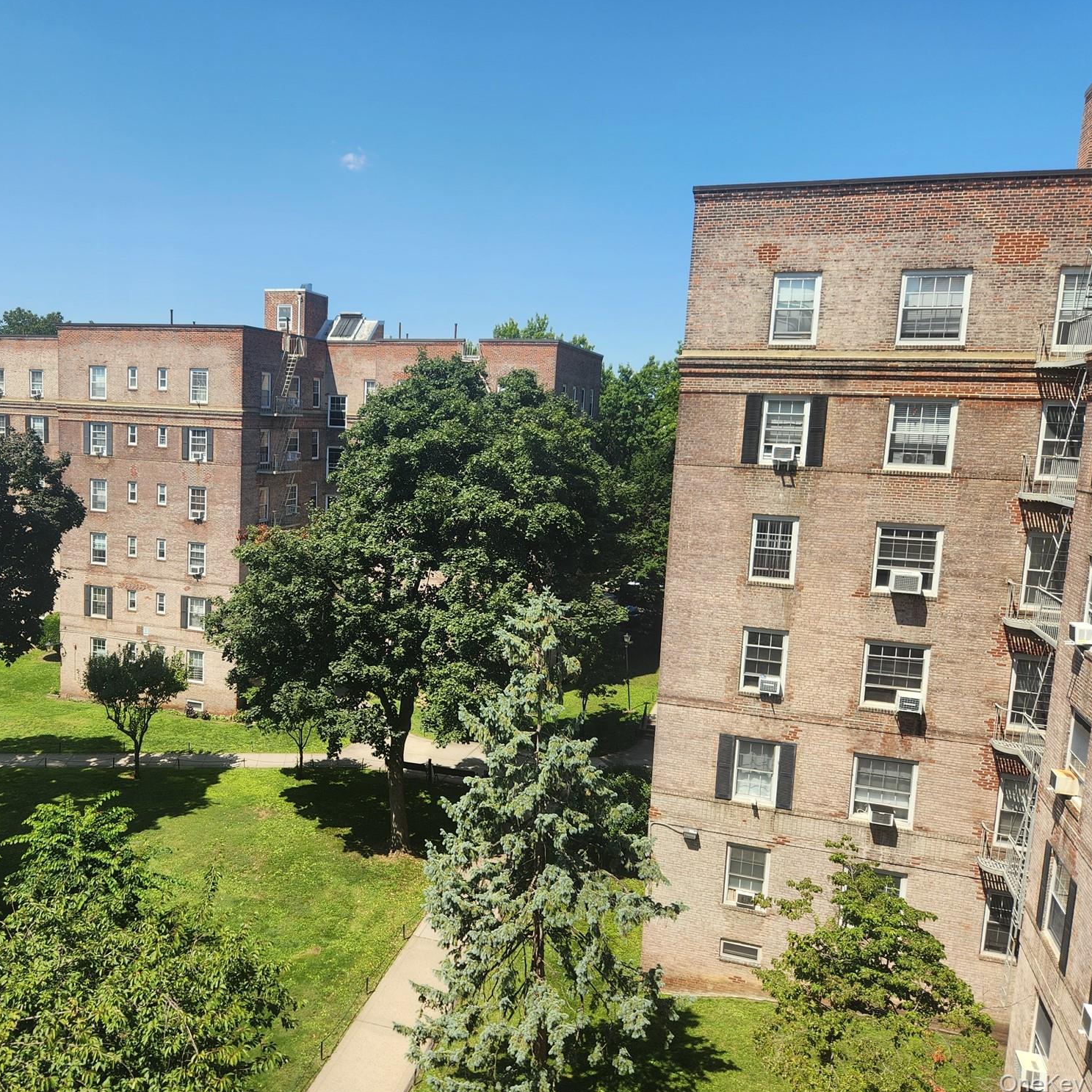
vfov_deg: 57.3
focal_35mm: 28
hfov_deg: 56.5
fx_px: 999
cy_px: 537
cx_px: 397
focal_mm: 5.4
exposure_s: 1/1073
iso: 20
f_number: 1.8
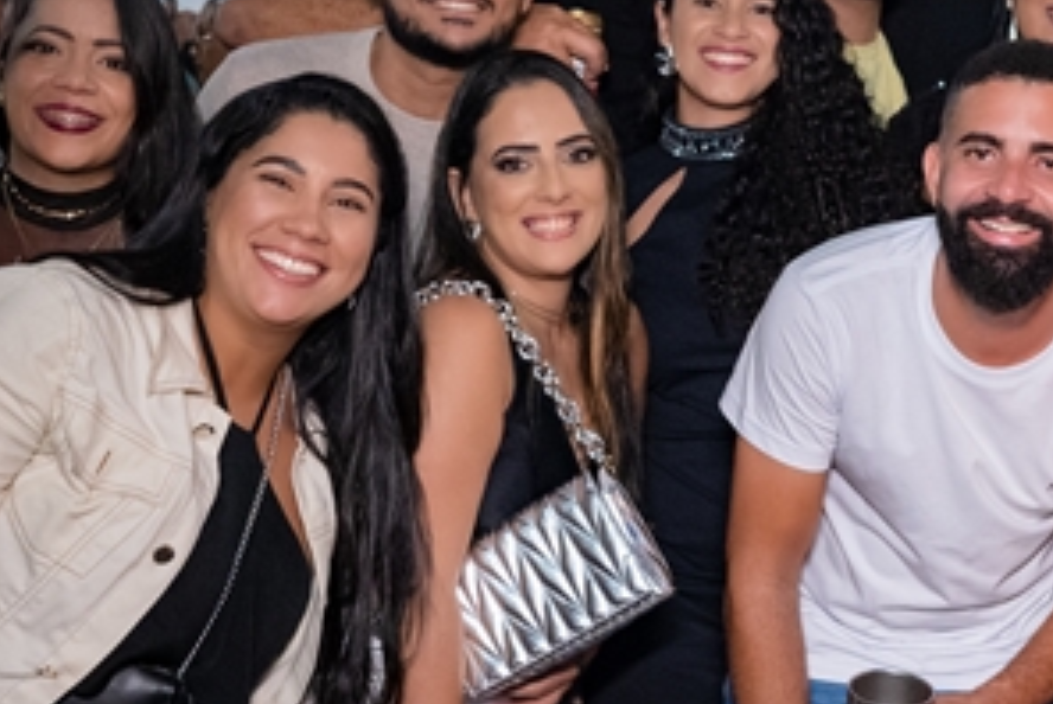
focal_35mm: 90
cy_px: 412
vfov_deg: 15.2
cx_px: 827
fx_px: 2635
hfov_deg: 22.3
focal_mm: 24
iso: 2500
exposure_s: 1/125
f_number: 3.2
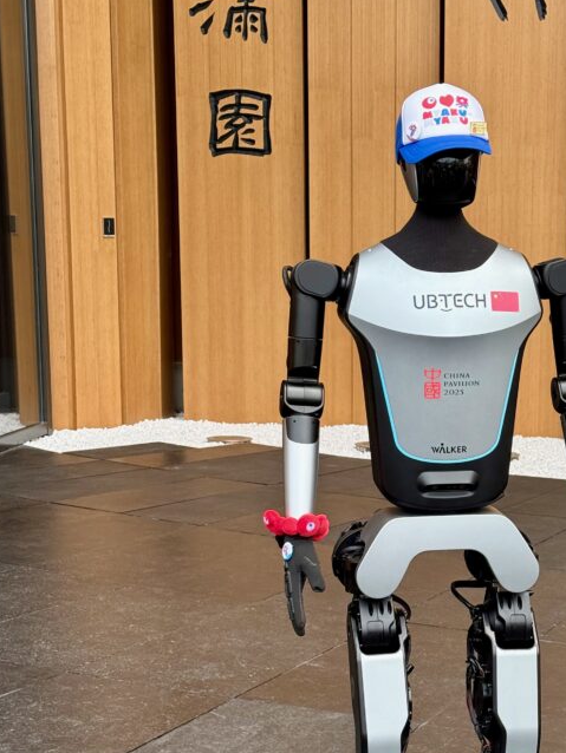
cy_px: 517
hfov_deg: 19.0
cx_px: 427
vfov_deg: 25.2
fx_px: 1678
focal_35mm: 77
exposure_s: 1/1678
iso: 100
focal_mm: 6.76
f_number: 1.78
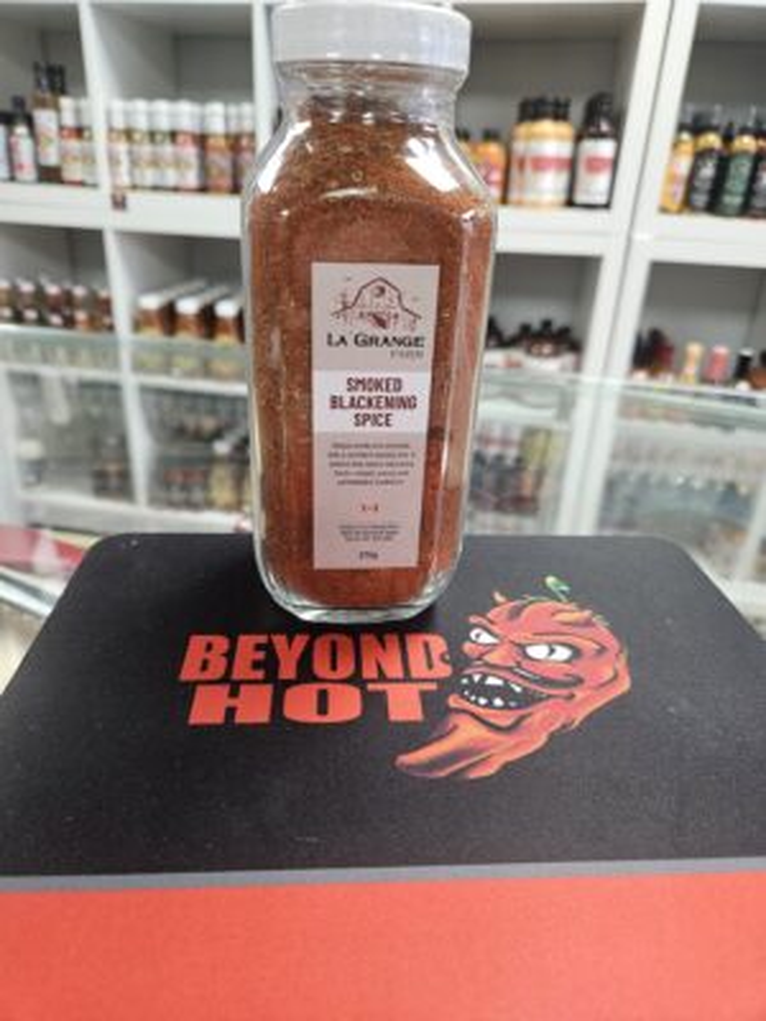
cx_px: 383
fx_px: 679
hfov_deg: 58.9
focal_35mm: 23
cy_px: 510
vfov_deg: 73.9
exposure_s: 1/120
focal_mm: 5.4
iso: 400
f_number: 1.8
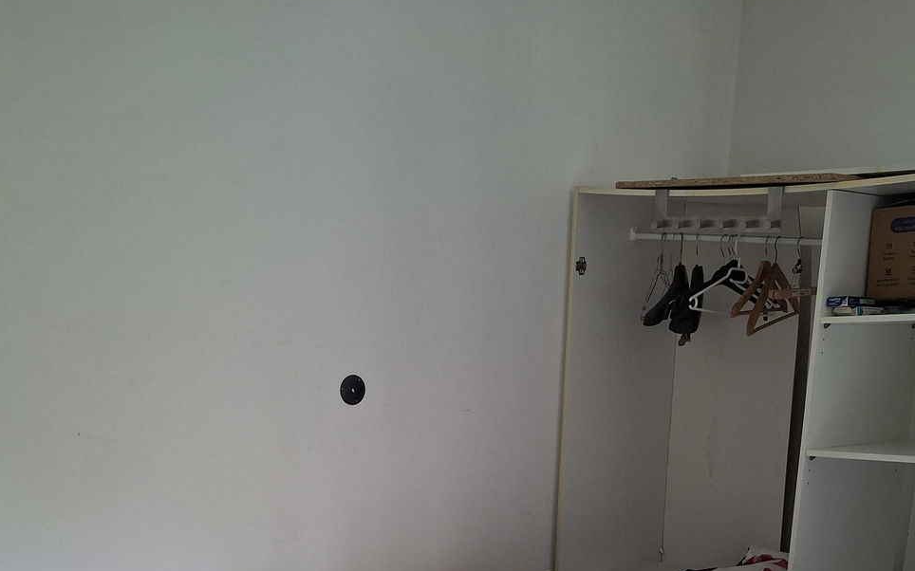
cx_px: 391
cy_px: 561
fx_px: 1097
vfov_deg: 27.6
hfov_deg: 45.2
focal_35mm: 44
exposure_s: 1/100
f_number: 1.8
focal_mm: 4.69
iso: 250
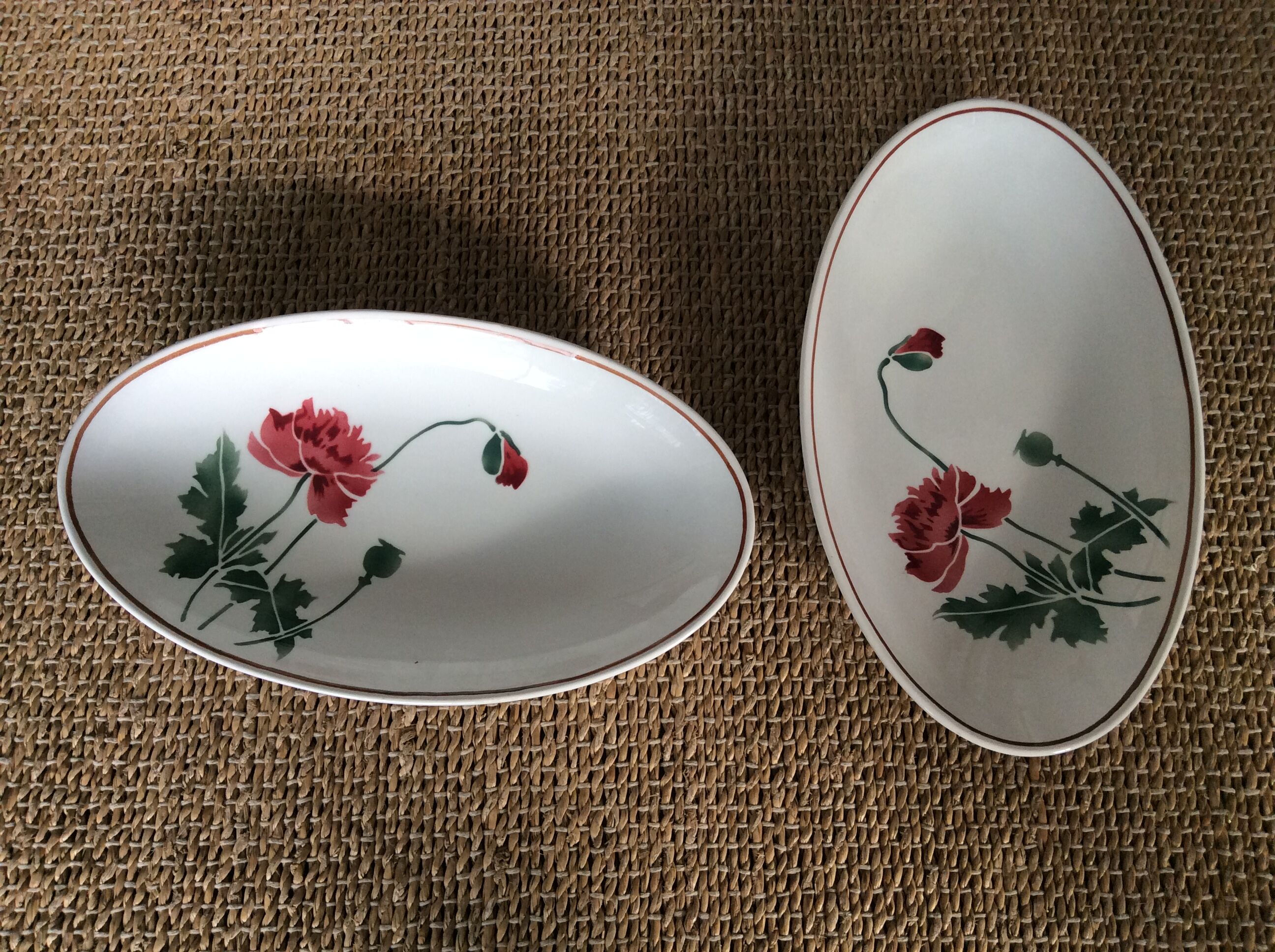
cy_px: 476
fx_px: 1177
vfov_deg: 44.1
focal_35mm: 32
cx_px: 638
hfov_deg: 56.9
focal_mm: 3.3
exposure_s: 1/100
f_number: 2.4
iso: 64
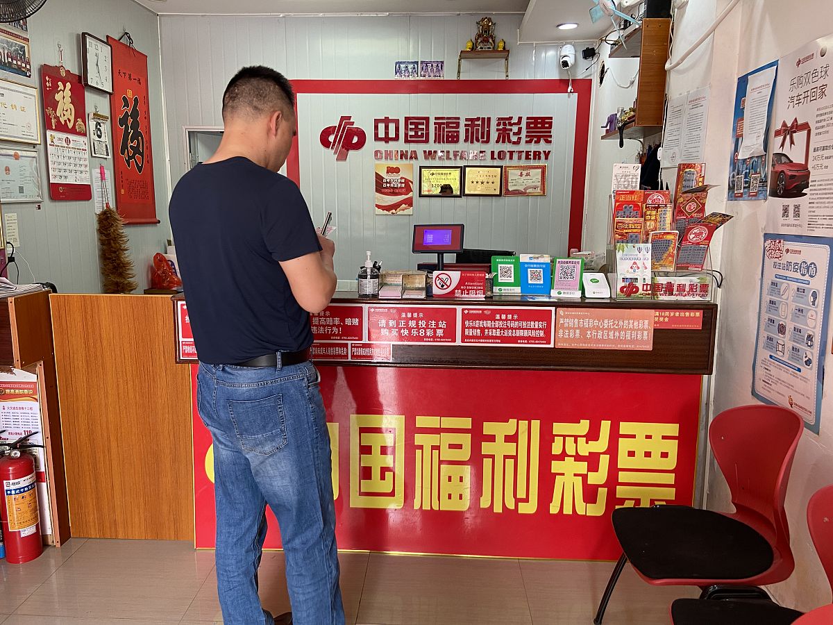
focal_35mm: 26
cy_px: 312
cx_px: 416
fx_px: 626
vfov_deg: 53.1
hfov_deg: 67.3
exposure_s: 1/50
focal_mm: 4.25
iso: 64
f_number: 1.8
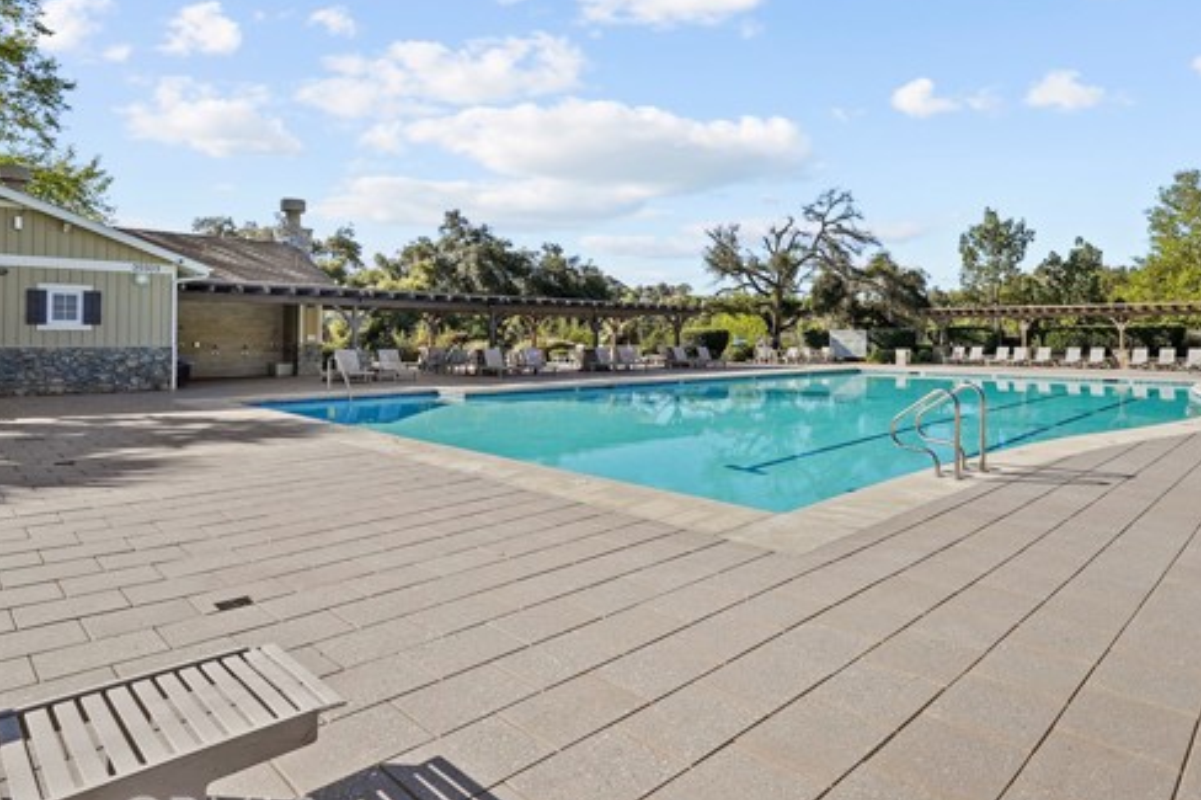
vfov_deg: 59.1
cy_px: 329
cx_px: 773
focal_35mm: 21
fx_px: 700
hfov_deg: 79.3
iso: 100
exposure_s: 1/125
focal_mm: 16
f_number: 9
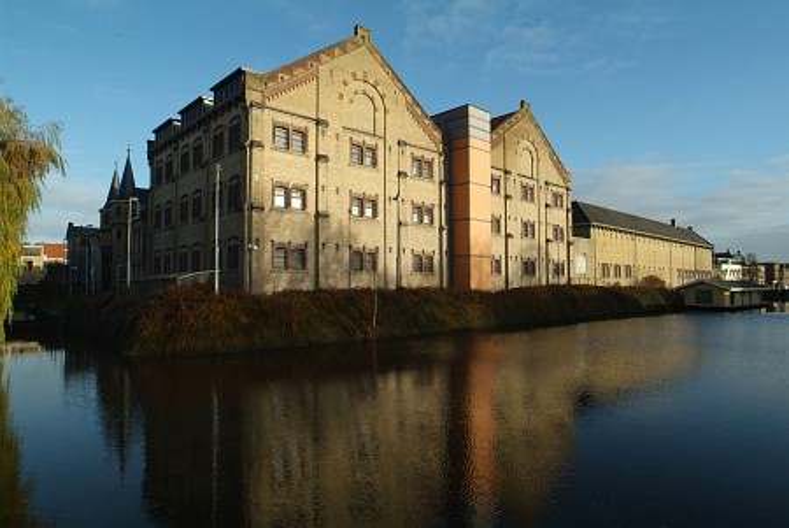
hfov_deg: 81.1
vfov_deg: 59.6
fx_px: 461
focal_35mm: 21
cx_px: 394
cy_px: 264
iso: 400
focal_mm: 14
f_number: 9.5
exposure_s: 1/250
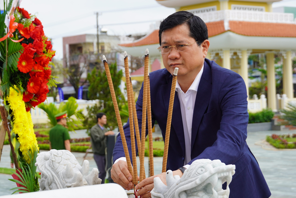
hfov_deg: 23.1
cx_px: 122
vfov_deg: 15.6
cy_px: 97
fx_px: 724
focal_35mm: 88
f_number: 5.6
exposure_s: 1/160
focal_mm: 48
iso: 100
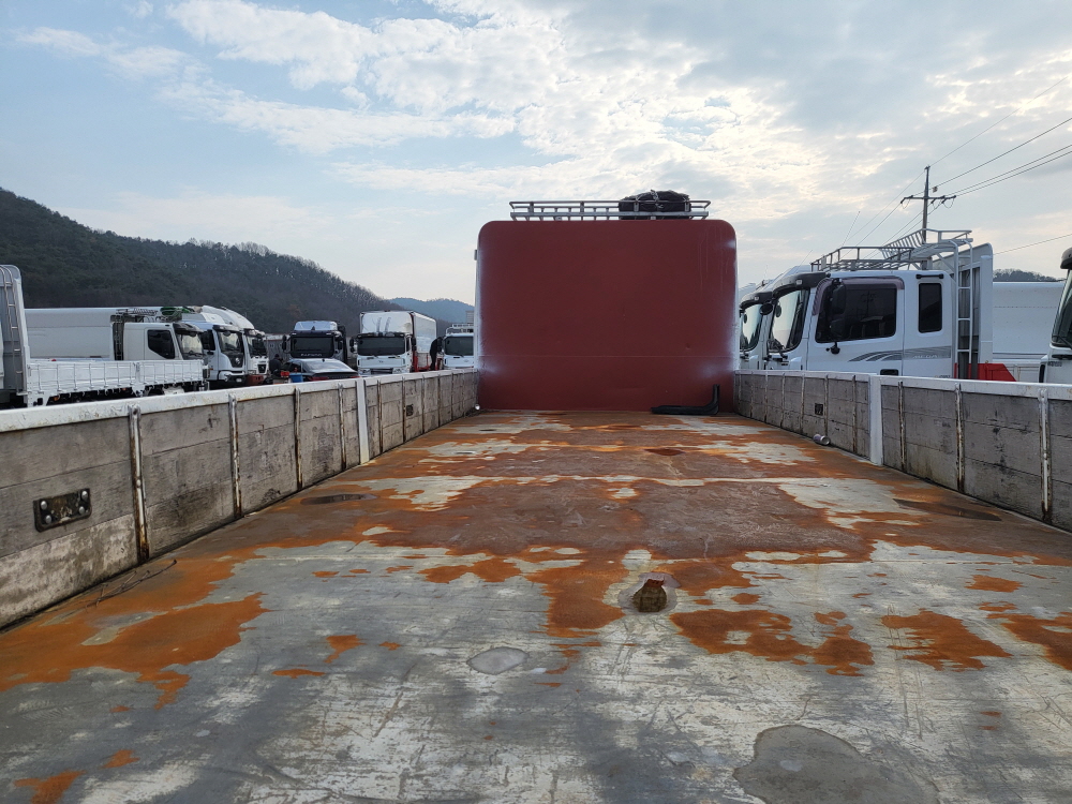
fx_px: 805
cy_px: 402
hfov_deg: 67.3
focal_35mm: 26
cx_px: 536
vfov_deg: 53.1
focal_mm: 4.25
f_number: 1.8
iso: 50
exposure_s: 1/2314
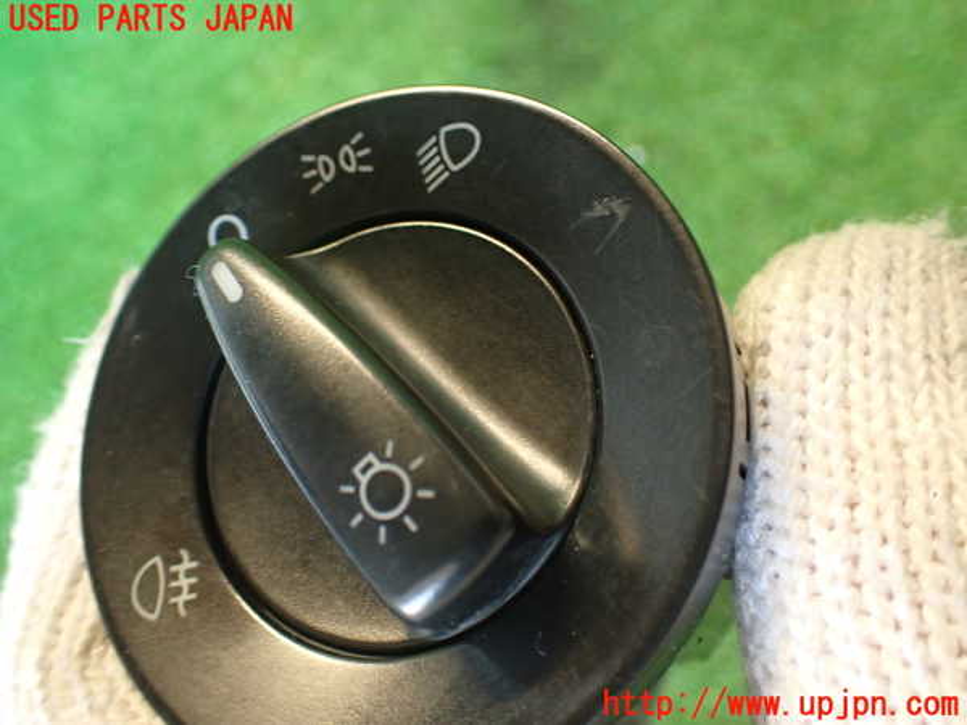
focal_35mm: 32
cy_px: 362
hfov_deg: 56.8
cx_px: 484
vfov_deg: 44.2
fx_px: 894
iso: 400
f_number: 2.4
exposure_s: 1/30
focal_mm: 5.79
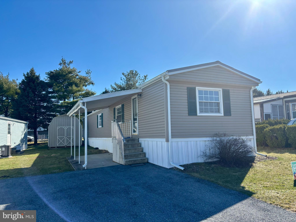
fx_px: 222
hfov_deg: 67.3
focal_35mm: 26
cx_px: 148
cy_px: 111
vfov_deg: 53.1
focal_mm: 5.96
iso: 50
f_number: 1.6
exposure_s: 1/3534
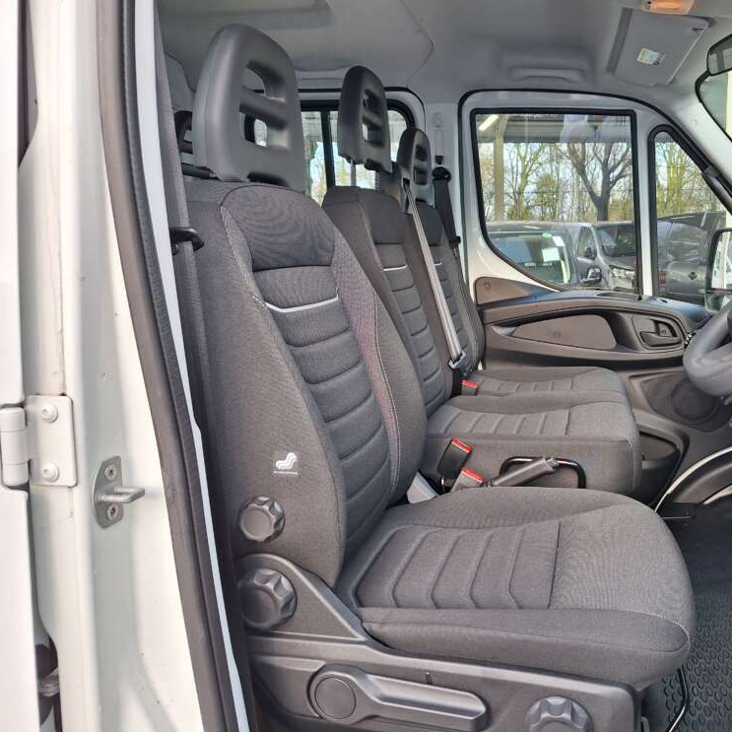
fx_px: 670
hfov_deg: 56.3
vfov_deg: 57.3
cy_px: 359
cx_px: 476
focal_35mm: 28
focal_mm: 5.54
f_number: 1.8
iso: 40
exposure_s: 1/147
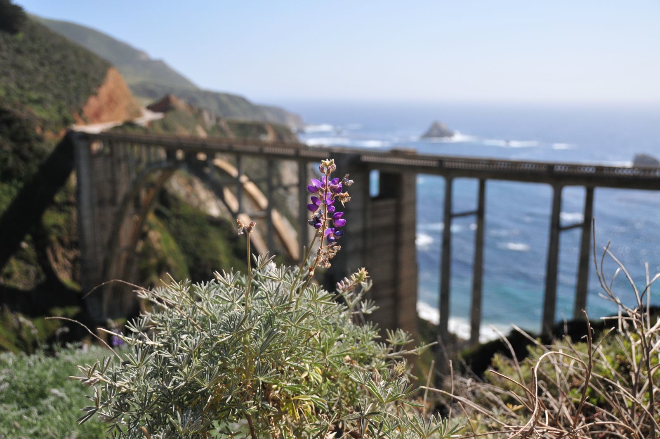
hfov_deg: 53.2
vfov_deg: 36.8
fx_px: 659
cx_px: 330
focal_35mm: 36
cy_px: 220
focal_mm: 24
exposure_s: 1/6400
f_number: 3.8
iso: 560
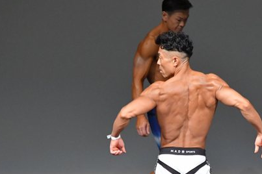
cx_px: 212
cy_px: 162
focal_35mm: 664
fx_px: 4828
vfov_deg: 2.1
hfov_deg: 3.1
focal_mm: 230
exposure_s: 1/400
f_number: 5.6
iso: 5000
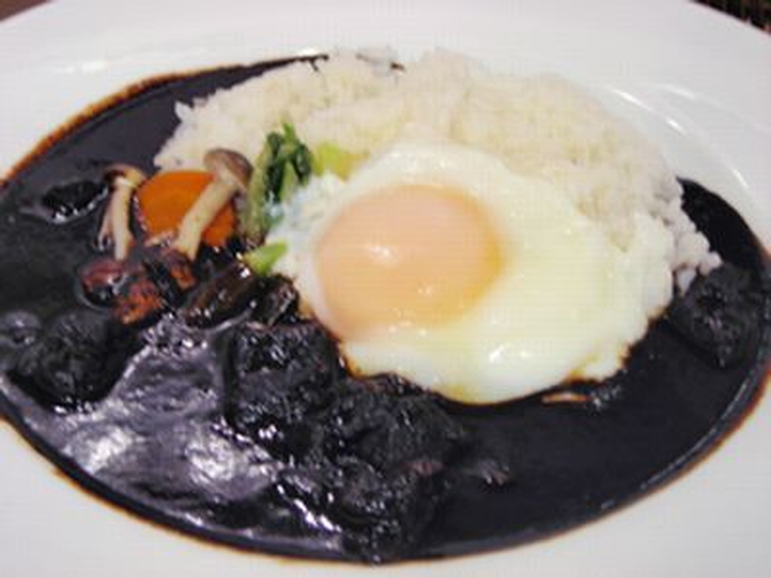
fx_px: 1448
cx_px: 386
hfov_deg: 29.8
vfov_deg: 22.6
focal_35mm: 65
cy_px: 289
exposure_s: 1/4
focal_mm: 10.8
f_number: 3.9
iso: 104
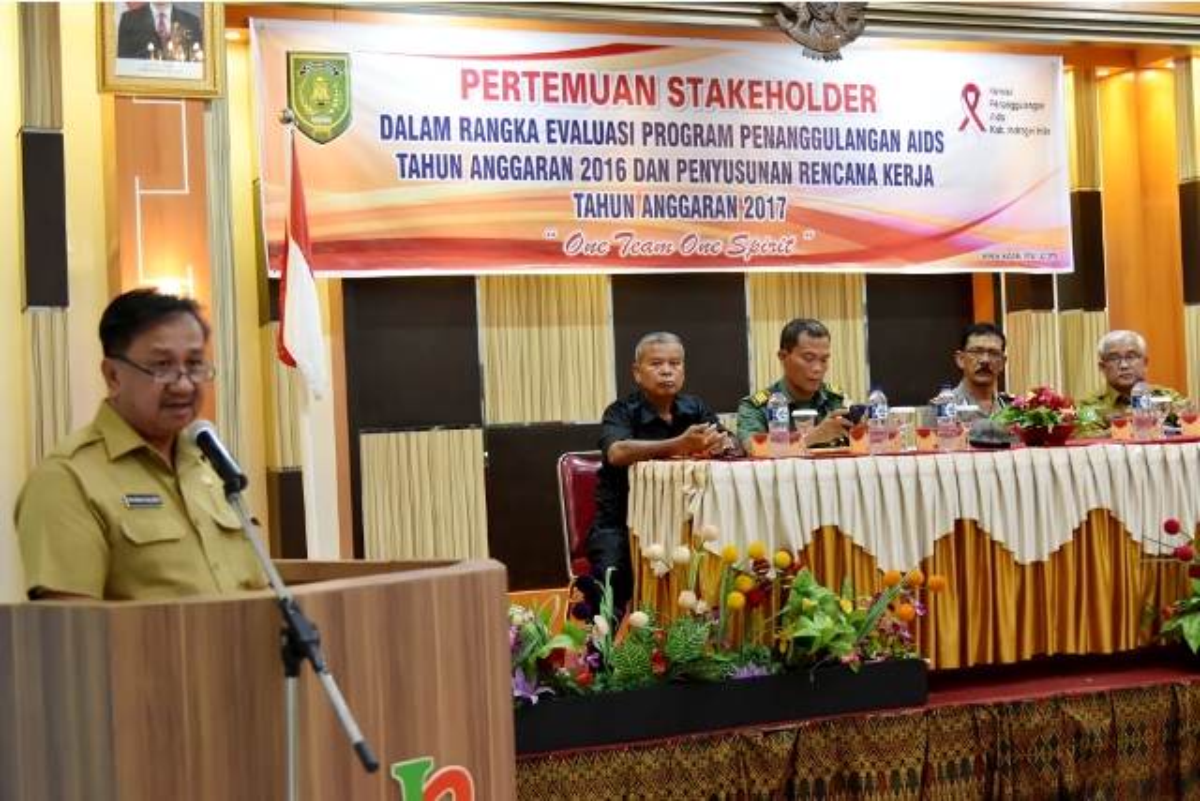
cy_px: 400
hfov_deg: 41.1
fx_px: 1600
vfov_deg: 28.1
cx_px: 600
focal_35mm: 48
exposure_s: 1/80
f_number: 4.5
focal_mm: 48
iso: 5000
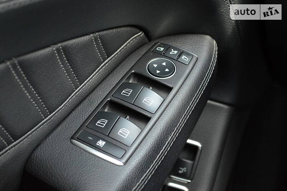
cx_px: 144
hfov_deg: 28.1
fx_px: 574
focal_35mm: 72
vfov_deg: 18.9
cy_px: 96
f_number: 5.6
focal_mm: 48
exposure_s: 1/60
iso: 2200
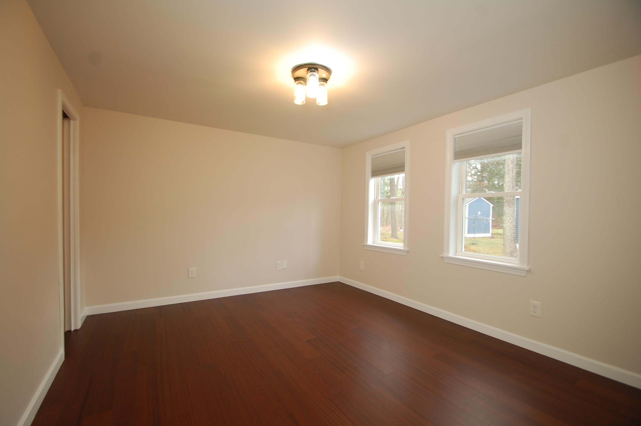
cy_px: 213
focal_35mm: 15
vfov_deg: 77.2
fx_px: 267
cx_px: 320
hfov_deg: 100.4
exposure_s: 1/60
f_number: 4
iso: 400
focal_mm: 10
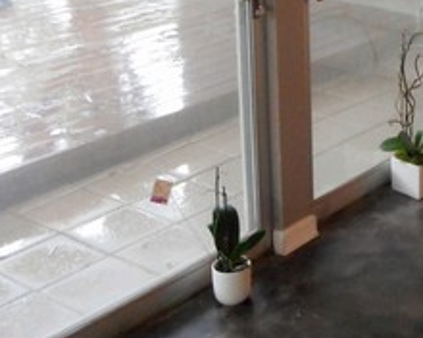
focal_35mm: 71
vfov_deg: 20.4
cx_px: 477
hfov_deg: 24.7
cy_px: -50
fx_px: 889
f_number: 3.7
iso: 400
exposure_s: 1/10
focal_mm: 4.5
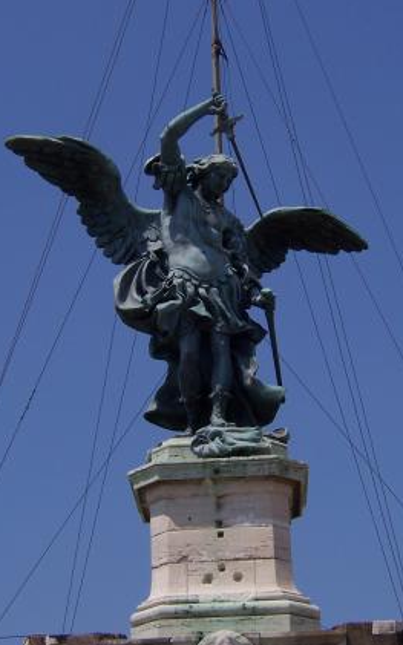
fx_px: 1494
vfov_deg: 24.4
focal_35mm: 85
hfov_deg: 15.4
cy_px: 337
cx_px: 211
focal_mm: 11
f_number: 6.7
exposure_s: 1/750
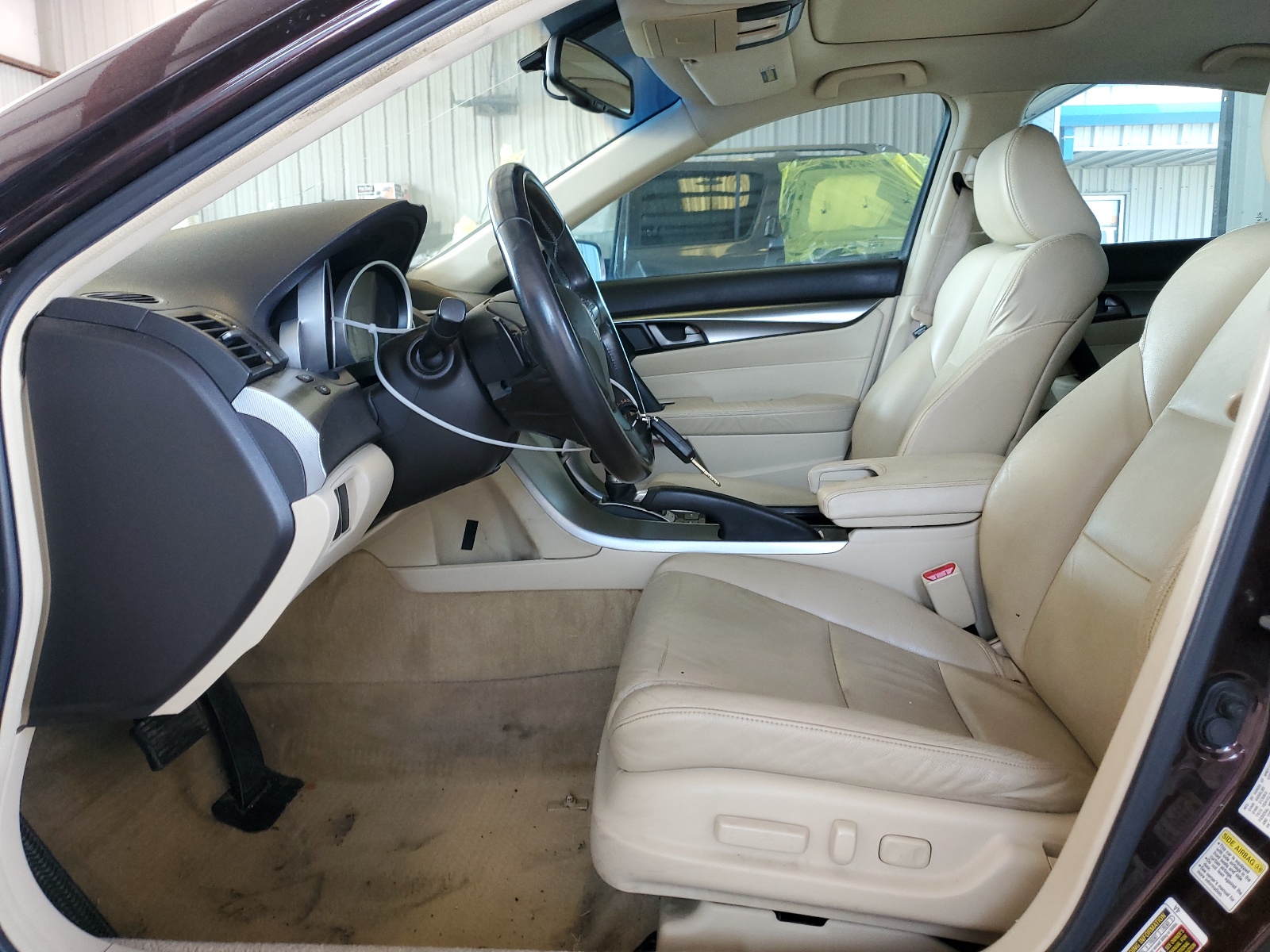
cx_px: 635
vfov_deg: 53.1
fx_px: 954
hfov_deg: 67.3
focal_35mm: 26
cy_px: 476
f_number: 1.5
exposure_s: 1/60.2
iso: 124
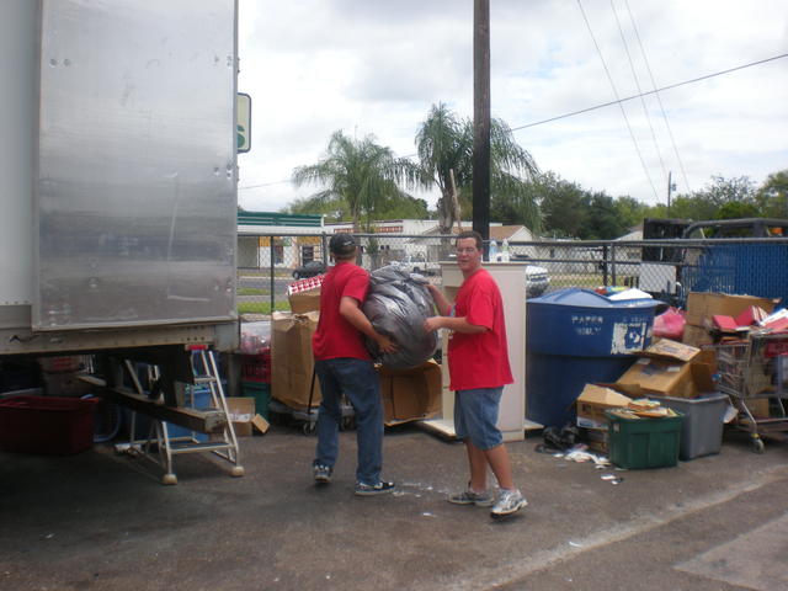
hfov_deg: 49.0
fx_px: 865
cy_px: 296
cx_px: 394
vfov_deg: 37.7
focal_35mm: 38
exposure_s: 1/354
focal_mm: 6.3
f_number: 4.6
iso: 64
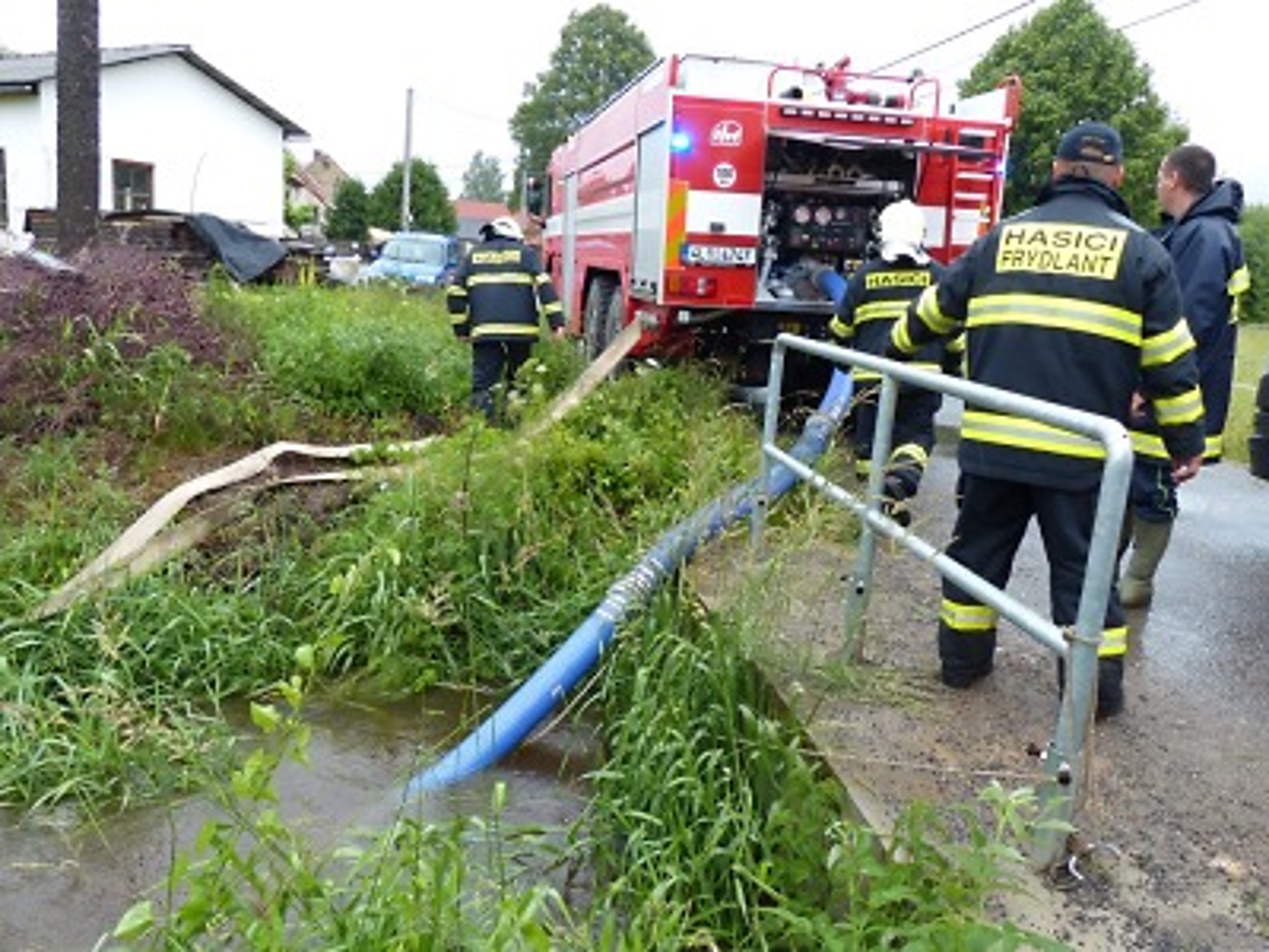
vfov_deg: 54.9
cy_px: 476
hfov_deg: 69.4
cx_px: 634
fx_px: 916
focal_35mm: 25
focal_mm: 4.5
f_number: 4
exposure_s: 1/125
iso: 100
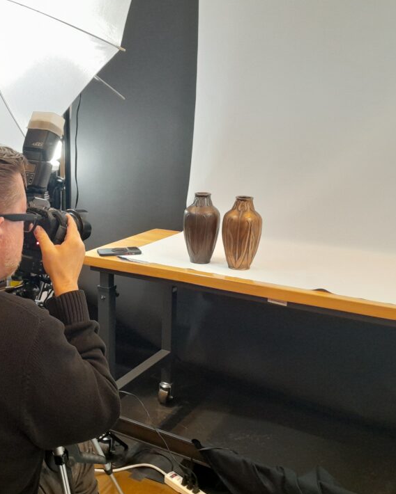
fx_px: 557
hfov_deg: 38.5
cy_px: 239
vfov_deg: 47.9
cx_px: 116
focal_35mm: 38
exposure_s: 1/60
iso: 400
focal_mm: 4
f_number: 1.8
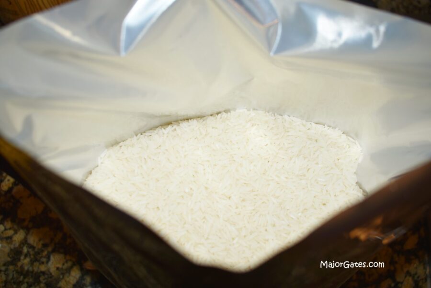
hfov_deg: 57.2
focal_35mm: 33
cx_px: 216
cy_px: 144
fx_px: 395
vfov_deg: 40.0
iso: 125
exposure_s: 1/60
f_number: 3.8
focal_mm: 22
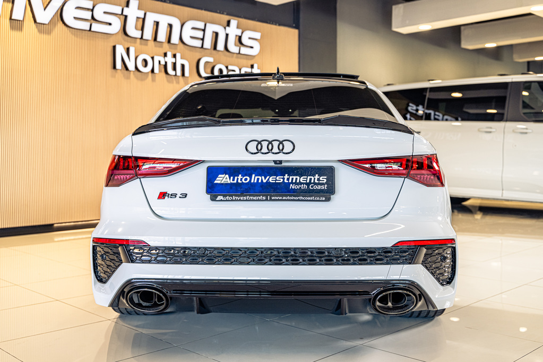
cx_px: 272
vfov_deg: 33.4
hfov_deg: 48.5
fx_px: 603
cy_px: 181
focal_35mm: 40
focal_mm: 40
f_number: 4
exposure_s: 1/125
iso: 640
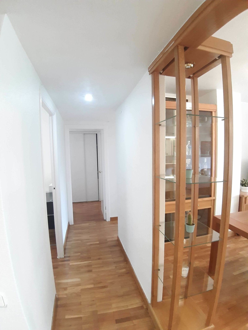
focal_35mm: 18
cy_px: 165
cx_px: 124
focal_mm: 1.87
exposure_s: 1/20
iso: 500
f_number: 2.4
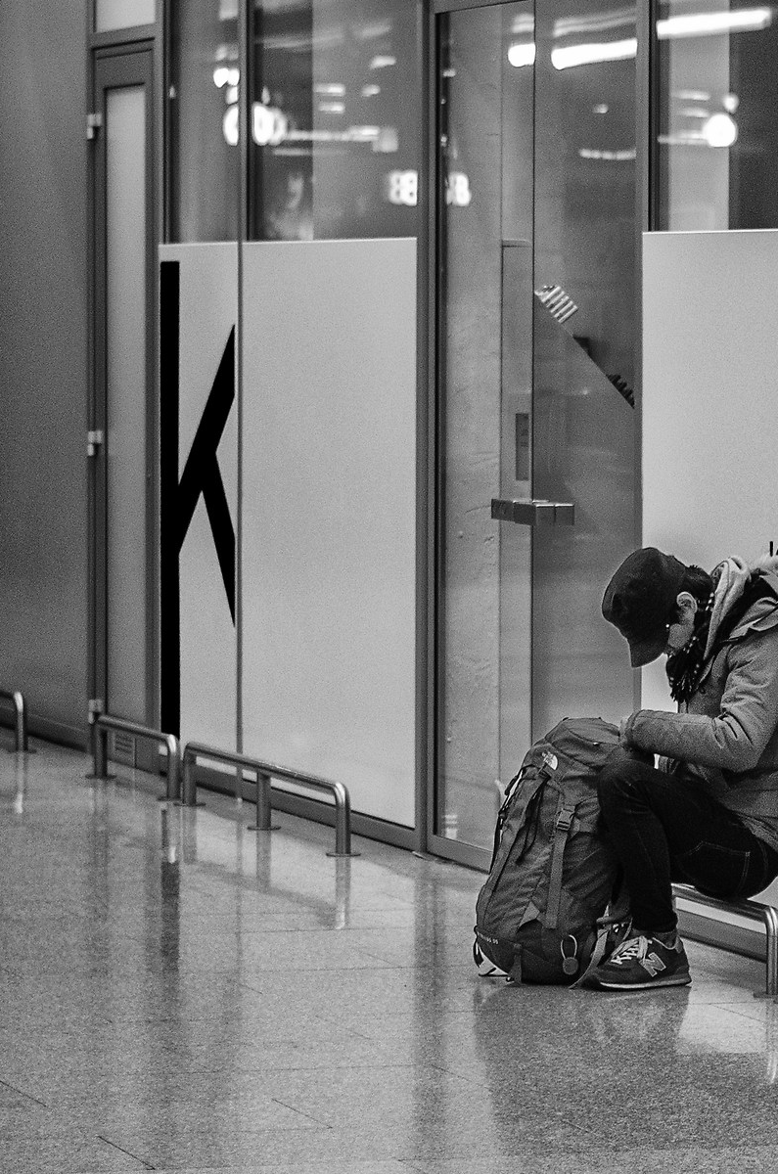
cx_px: 718
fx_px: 4883
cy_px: 752
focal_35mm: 150
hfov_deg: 9.1
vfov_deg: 13.7
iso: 640
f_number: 2.8
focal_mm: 50
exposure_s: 1/80
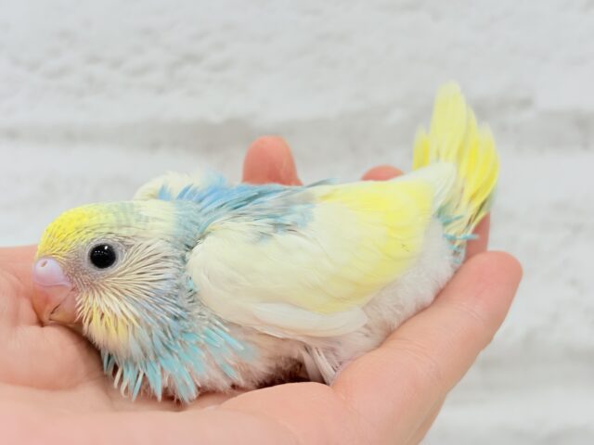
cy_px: 222
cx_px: 297
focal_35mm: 52
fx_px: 892
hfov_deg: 36.8
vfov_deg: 28.0
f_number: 1.6
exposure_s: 1/100
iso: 64
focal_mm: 5.96
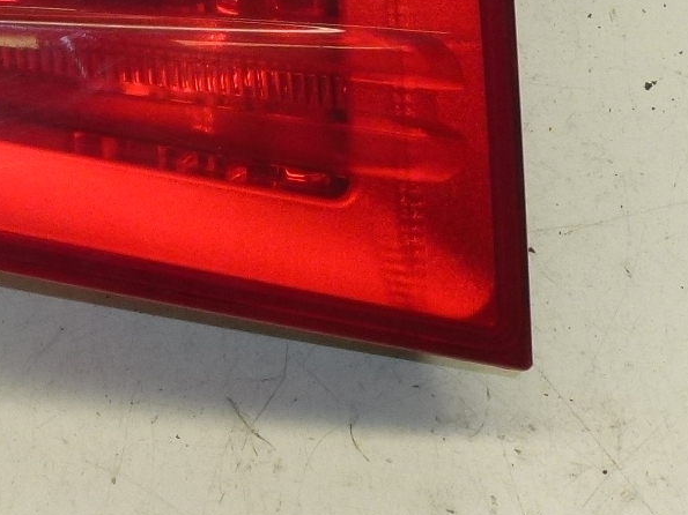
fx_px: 3557
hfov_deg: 11.0
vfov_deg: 8.1
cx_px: 67
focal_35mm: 179
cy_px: -219
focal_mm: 9.4
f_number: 4.3
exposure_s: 1/60
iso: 125
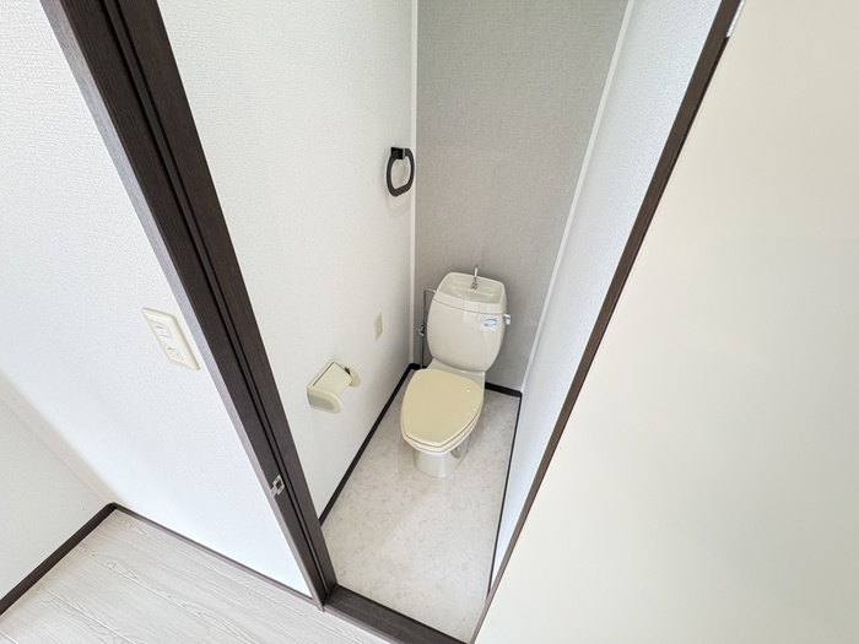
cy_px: 322
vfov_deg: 85.7
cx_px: 430
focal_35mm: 14
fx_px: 347
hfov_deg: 102.1
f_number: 2.2
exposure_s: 1/60
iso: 320
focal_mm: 2.22
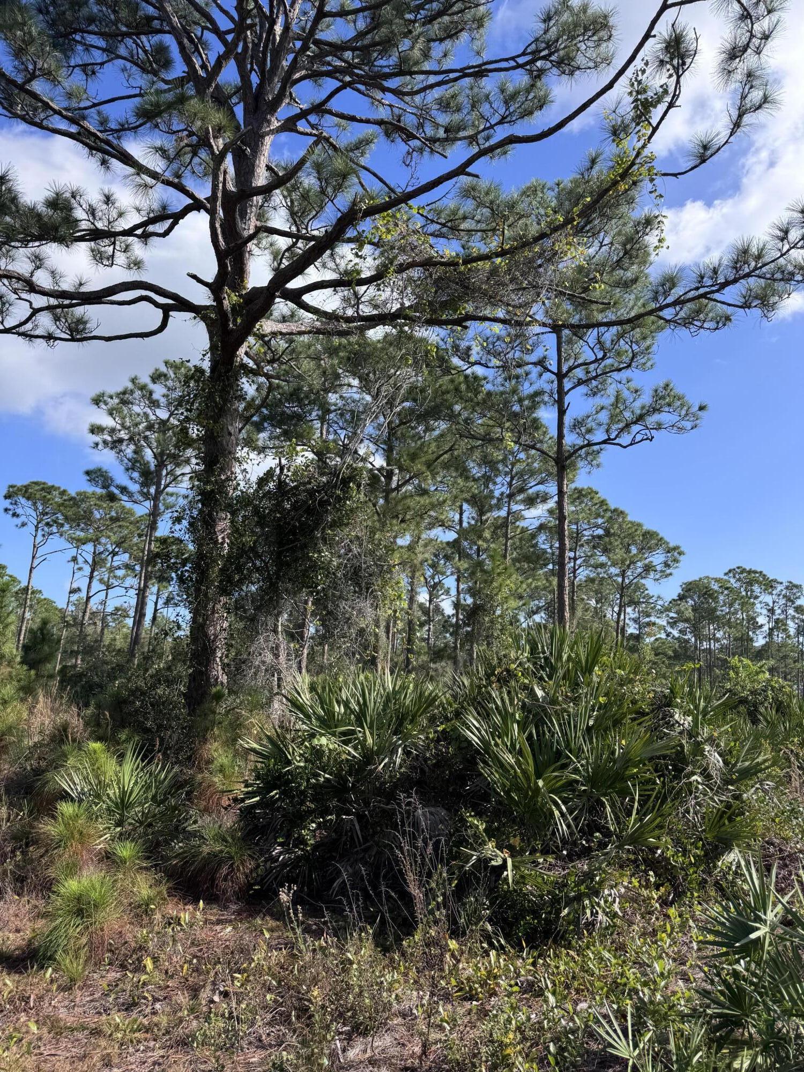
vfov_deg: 71.6
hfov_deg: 56.8
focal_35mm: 24
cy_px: 536
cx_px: 402
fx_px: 743
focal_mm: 6.76
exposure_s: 1/2959
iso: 80
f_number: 1.78
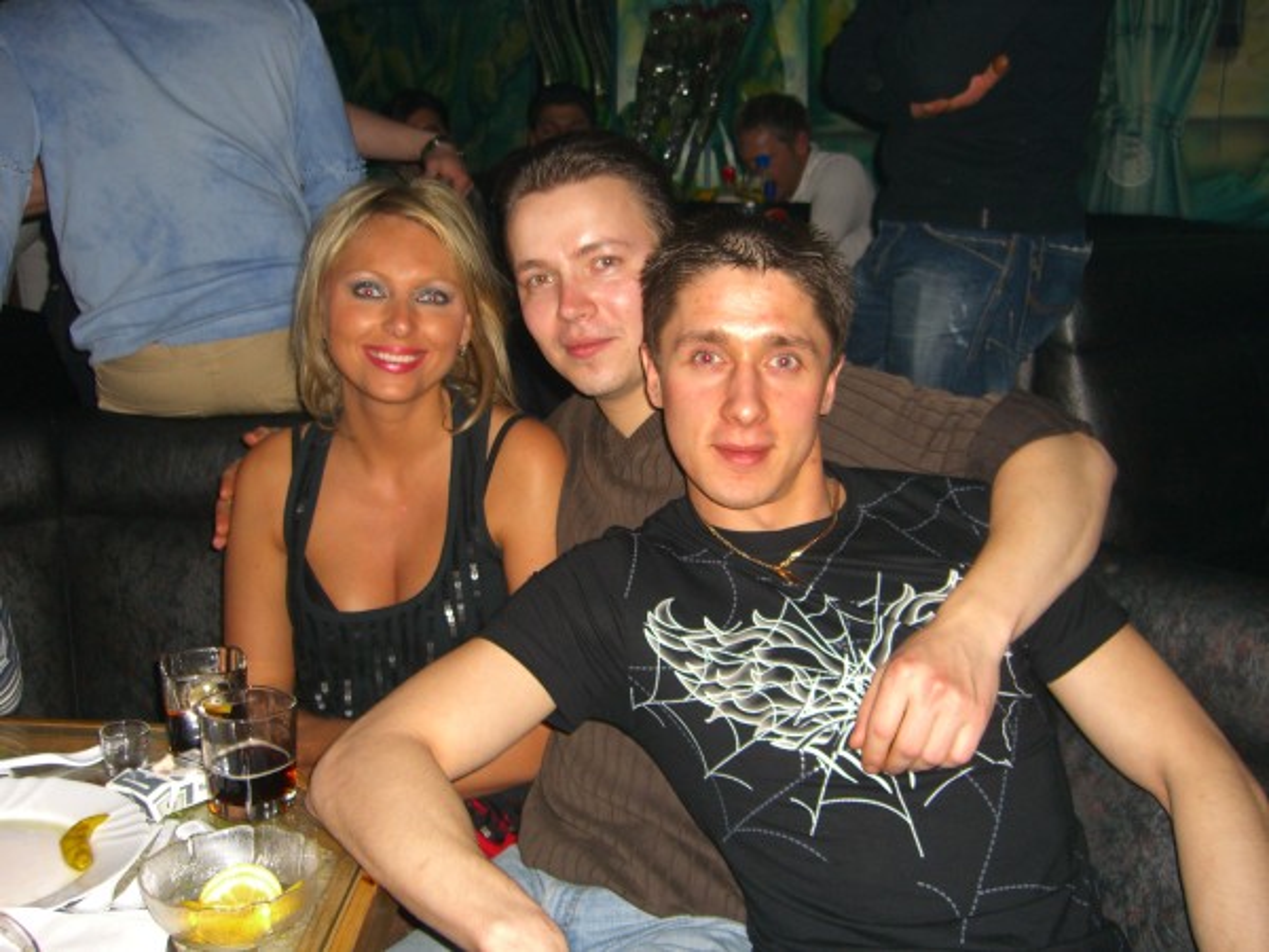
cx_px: 634
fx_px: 1393
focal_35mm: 38
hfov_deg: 49.0
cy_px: 476
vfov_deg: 37.7
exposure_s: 1/60
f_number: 2.8
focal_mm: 7.9
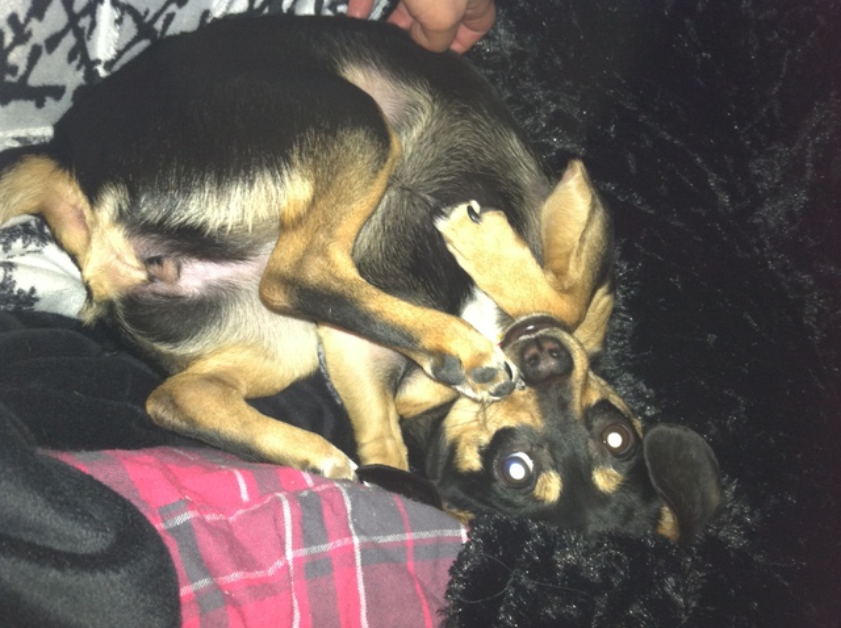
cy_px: 314
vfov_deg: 40.6
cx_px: 420
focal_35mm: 35
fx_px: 849
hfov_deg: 52.7
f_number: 2.8
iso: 125
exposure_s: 1/15
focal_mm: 3.85
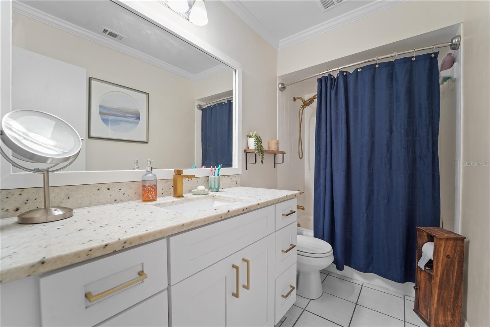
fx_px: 191
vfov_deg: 81.2
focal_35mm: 14
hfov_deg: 104.3
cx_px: 245
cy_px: 164
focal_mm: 14
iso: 640
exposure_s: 1/13
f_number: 8
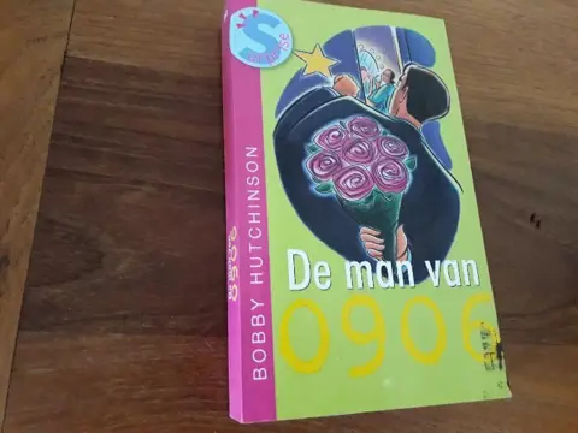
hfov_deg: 65.3
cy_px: 216
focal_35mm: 27
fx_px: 451
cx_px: 289
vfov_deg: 51.4
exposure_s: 1/20
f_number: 1.9
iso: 500
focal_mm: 3.6
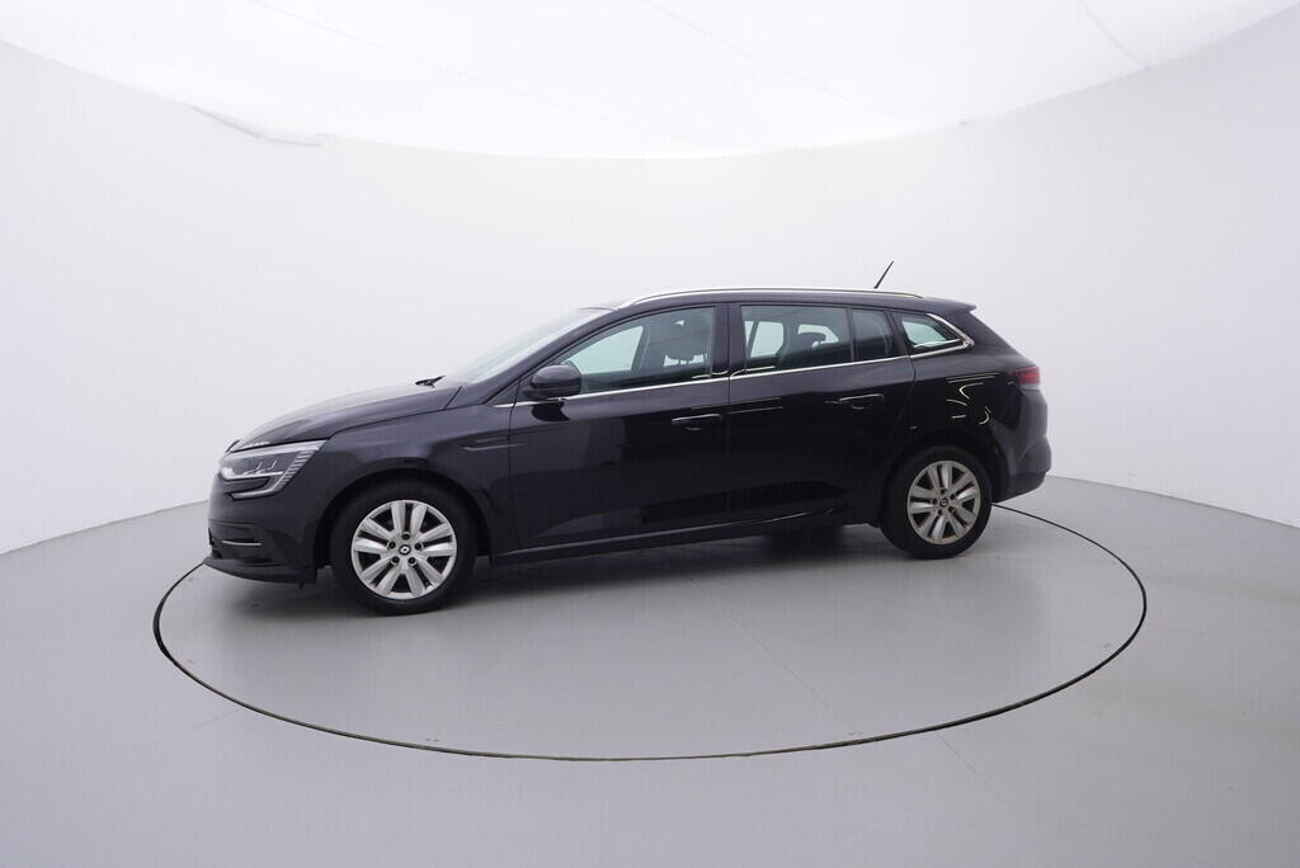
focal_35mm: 22
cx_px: 650
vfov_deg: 56.2
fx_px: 813
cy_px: 434
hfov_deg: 77.3
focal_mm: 15
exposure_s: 1/80
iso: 200
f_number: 5
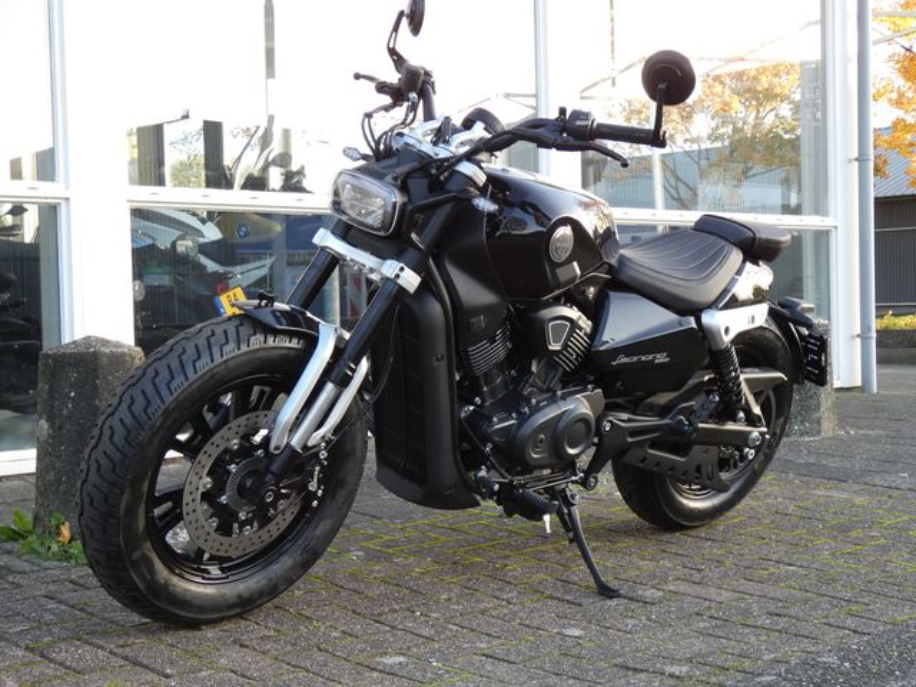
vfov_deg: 27.5
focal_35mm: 53
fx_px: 1402
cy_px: 344
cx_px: 458
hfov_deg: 36.2
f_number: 3.9
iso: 200
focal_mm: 9.5
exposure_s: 1/80
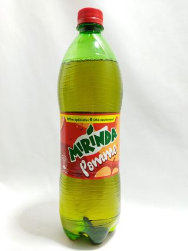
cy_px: 126
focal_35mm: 27
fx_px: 196
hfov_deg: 51.3
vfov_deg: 65.3
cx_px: 94
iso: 185
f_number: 1.79
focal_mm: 4.71
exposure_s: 1/100
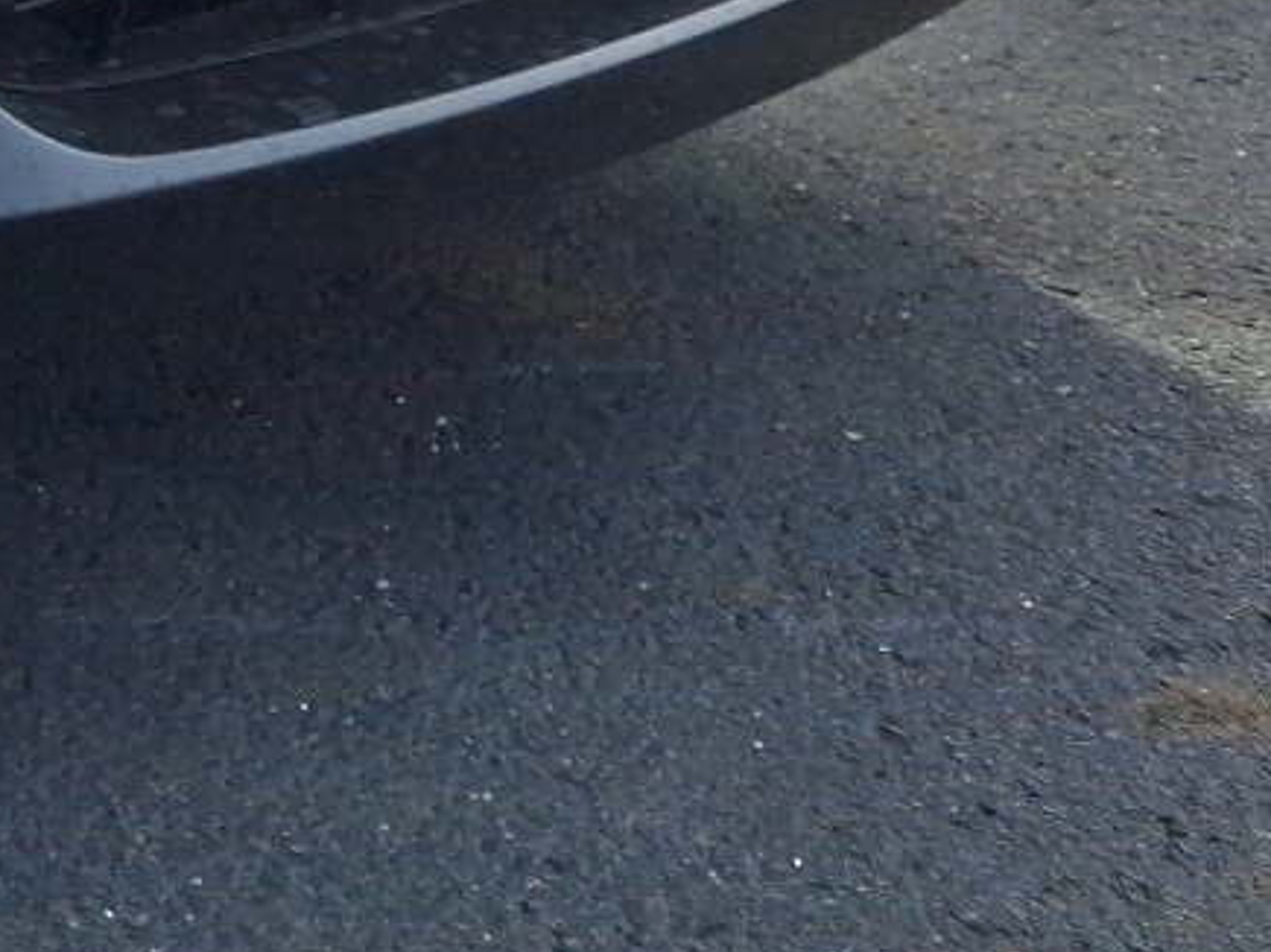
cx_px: -827
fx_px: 3377
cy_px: -666
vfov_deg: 14.5
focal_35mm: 92
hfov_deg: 18.1
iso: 25
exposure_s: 1/833
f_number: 1.8
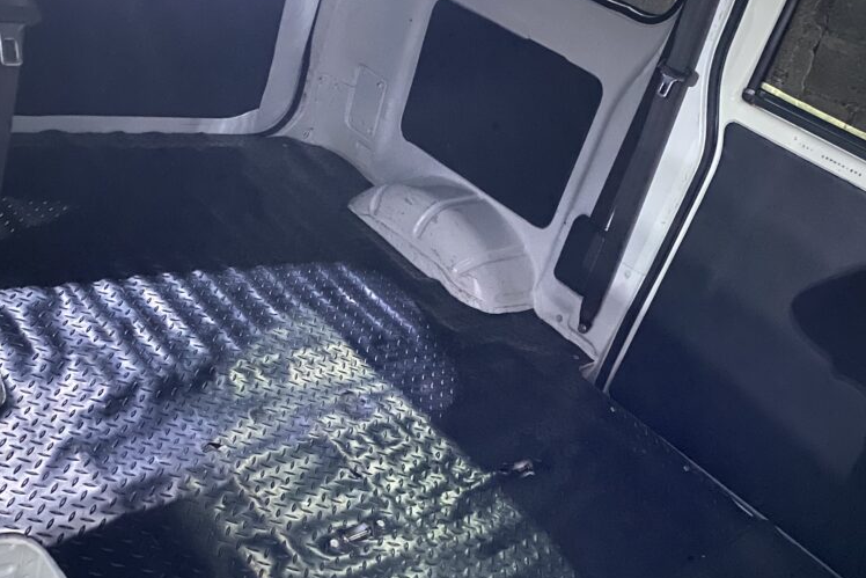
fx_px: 890
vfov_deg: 35.8
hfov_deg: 51.9
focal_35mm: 37
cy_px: 344
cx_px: 440
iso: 2000
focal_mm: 4.25
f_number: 1.8
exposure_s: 1/15
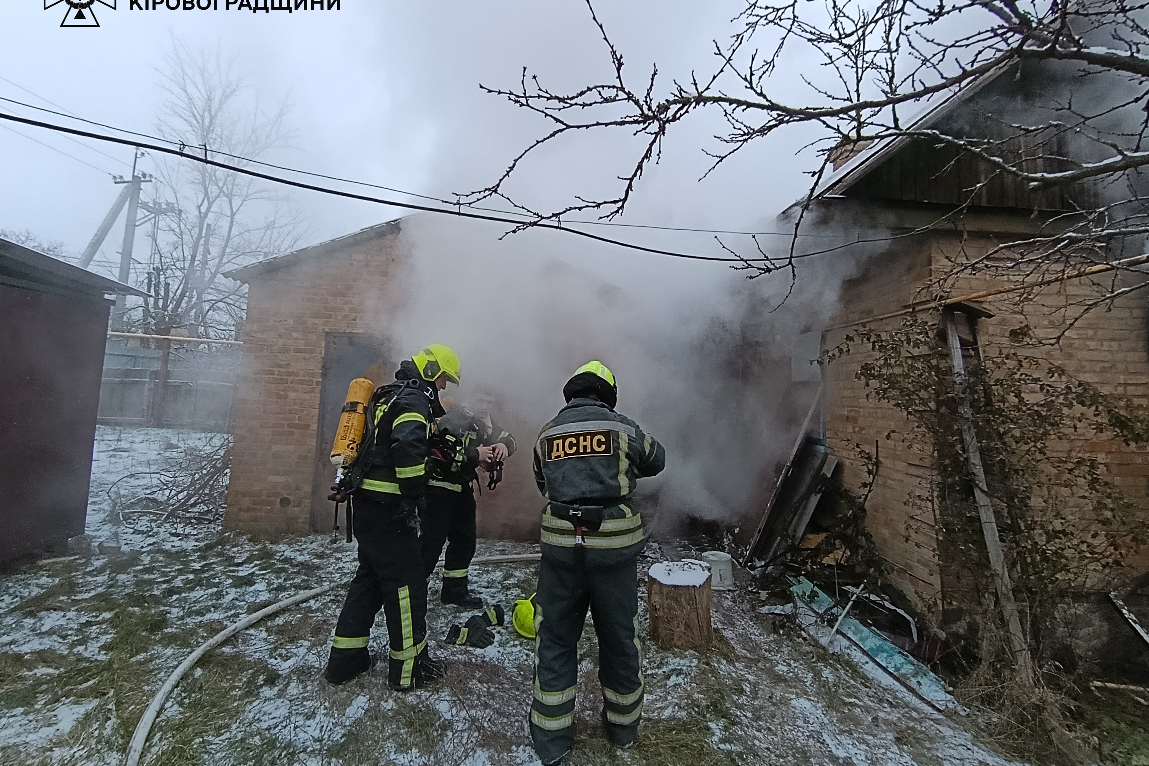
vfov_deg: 73.6
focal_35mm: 16
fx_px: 511
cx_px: 584
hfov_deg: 96.7
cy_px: 347
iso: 50
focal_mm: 1.65
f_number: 2.2
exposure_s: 1/148
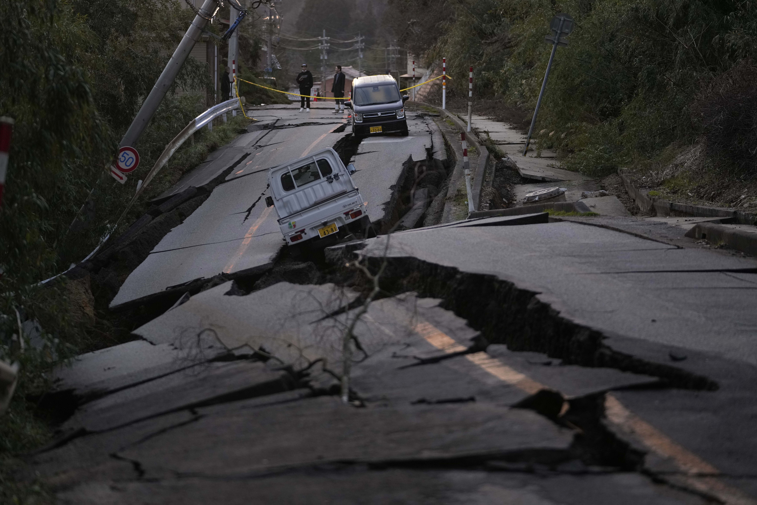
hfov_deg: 18.3
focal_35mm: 112
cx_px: 378
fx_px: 2355
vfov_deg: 12.2
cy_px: 252
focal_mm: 112
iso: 1250
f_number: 2.8
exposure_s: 1/500
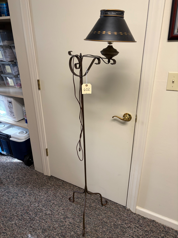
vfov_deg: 67.3
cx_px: 89
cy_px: 119
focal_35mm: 26
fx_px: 178
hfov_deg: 53.1
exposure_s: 1/60
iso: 160
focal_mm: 5.96
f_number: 1.6
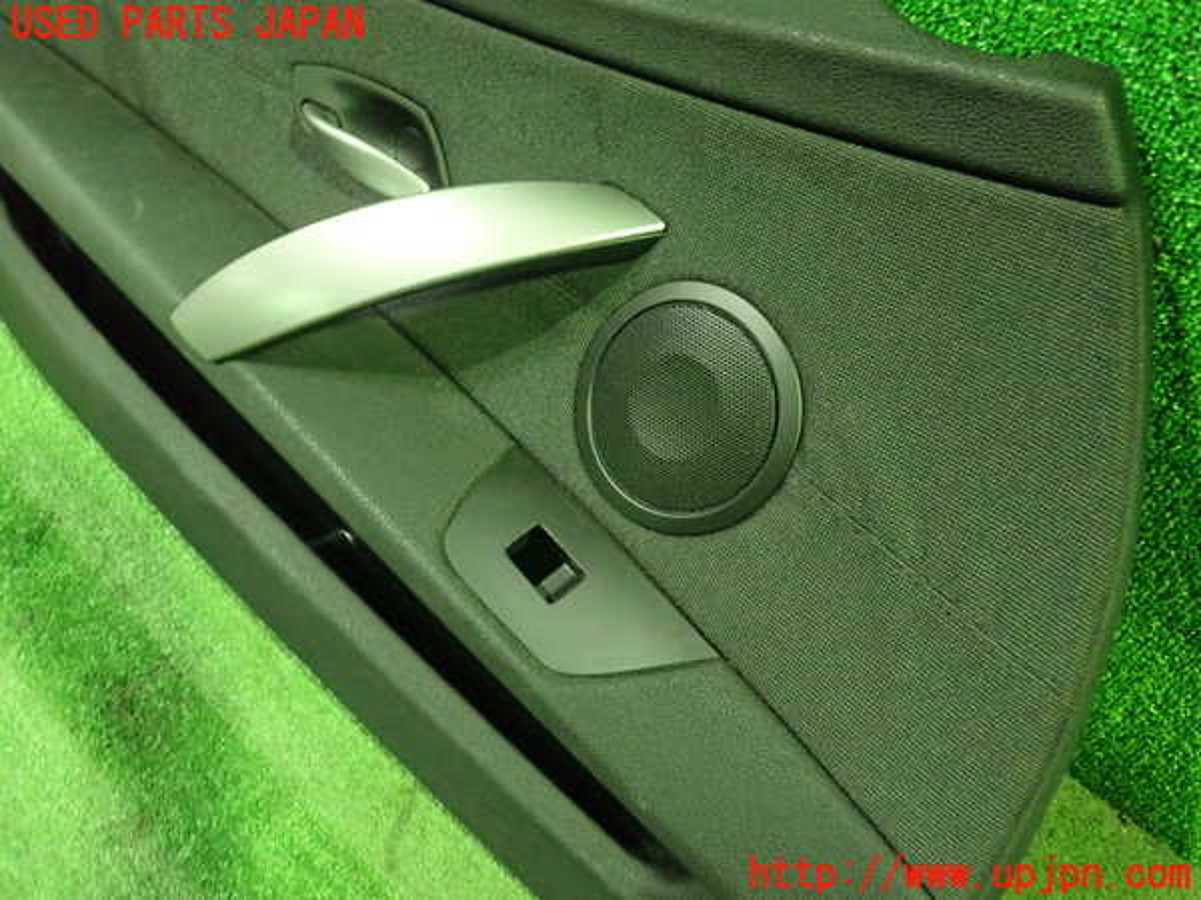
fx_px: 1041
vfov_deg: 46.8
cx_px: 600
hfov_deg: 60.0
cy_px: 450
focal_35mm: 30
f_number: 2.3
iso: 1250
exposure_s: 1/30
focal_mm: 5.5
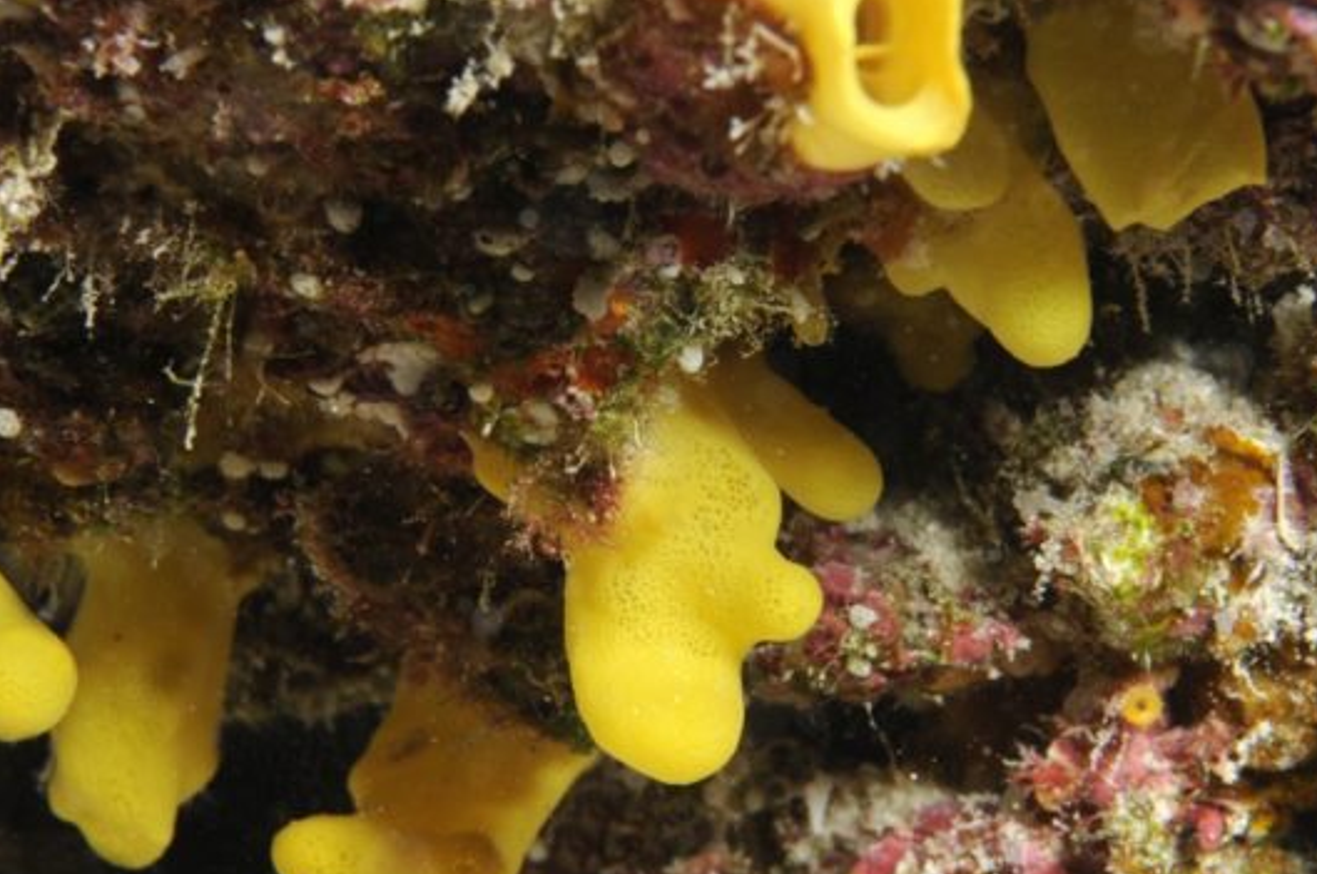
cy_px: 481
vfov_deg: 13.4
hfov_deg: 20.0
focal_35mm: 102
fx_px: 3726
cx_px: 625
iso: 500
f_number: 20
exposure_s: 1/80
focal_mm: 60
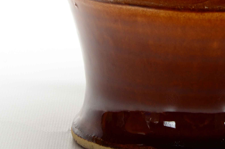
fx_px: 2403
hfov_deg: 5.4
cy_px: 14
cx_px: 202
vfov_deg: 3.6
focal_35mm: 385
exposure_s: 1/160
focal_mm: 105
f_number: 14
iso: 250
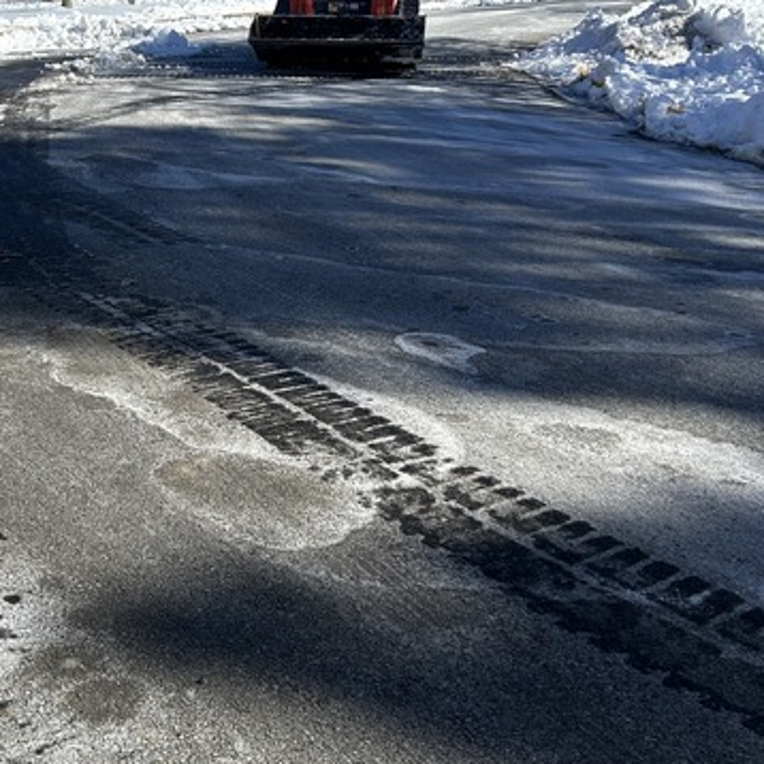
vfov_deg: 35.1
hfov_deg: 34.8
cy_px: 276
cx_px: 224
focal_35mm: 48
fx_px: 1199
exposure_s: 1/4444
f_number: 1.5
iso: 50
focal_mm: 5.7
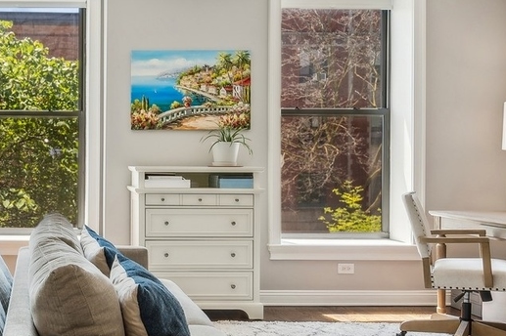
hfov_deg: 40.9
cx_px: 45
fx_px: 618
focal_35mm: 44
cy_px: 180
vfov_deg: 30.5
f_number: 9
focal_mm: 14
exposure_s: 1/8
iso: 100
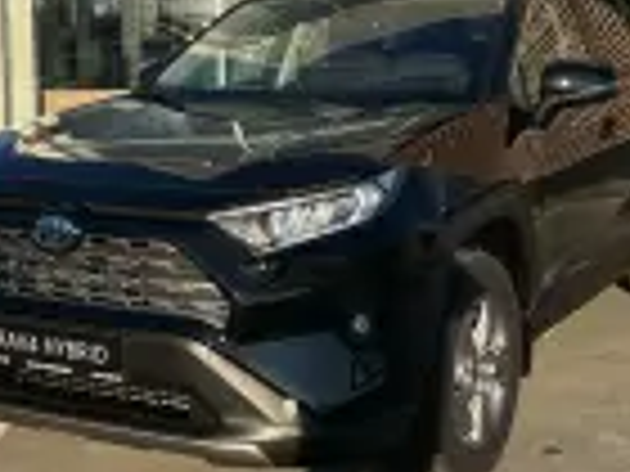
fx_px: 1219
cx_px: 310
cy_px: 108
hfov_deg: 29.0
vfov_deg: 21.7
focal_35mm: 67
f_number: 1.5
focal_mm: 5.7
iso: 50
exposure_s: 1/3257
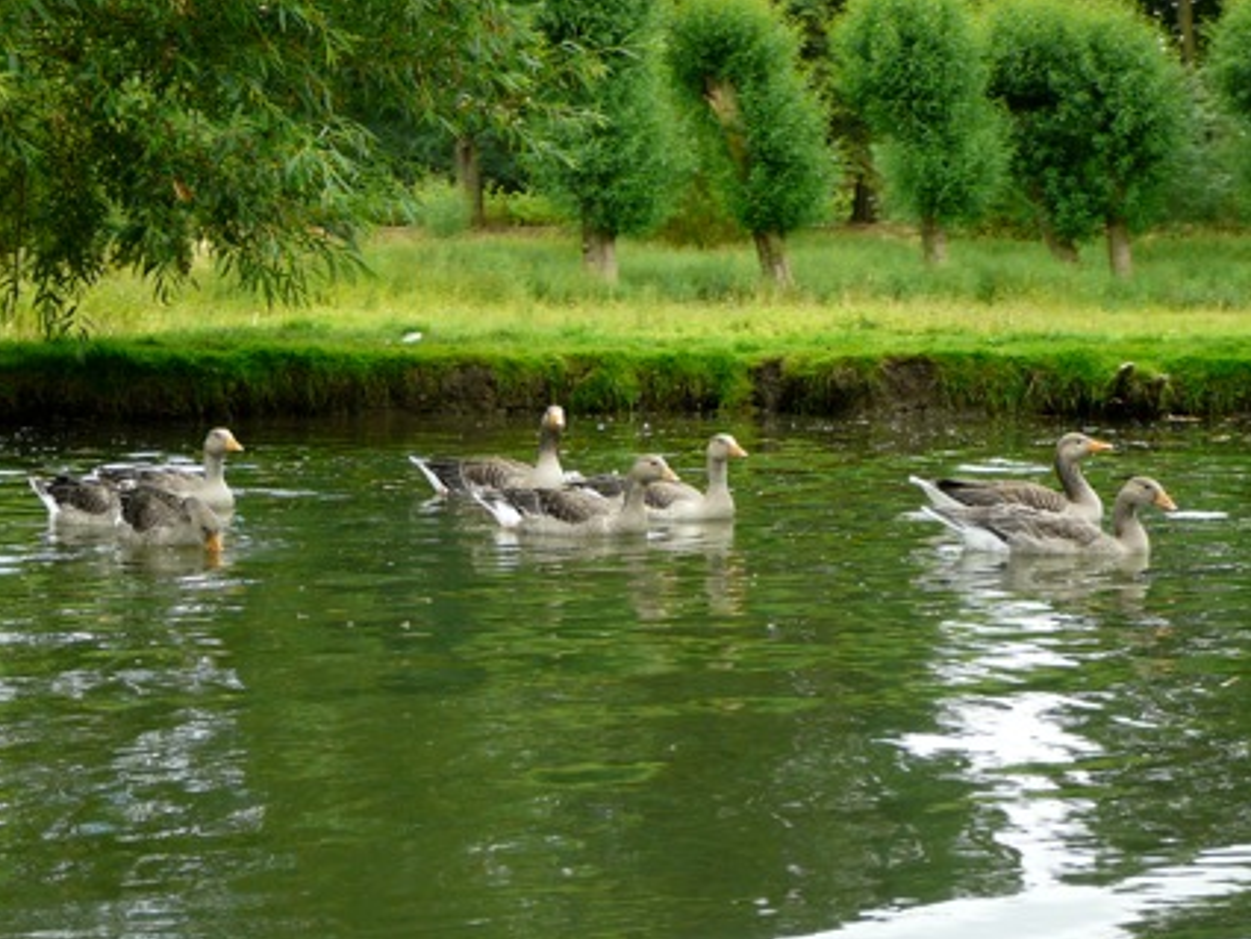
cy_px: 465
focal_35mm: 90
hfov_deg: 21.8
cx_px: 615
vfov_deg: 16.4
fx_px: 3253
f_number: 3.8
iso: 80
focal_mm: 13
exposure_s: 1/80
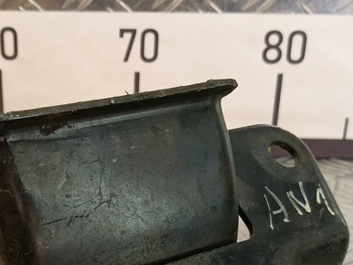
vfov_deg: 22.5
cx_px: 80
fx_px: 622
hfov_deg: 31.0
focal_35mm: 61
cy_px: 302
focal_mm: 4.11
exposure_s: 1/50
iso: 102
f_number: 1.6
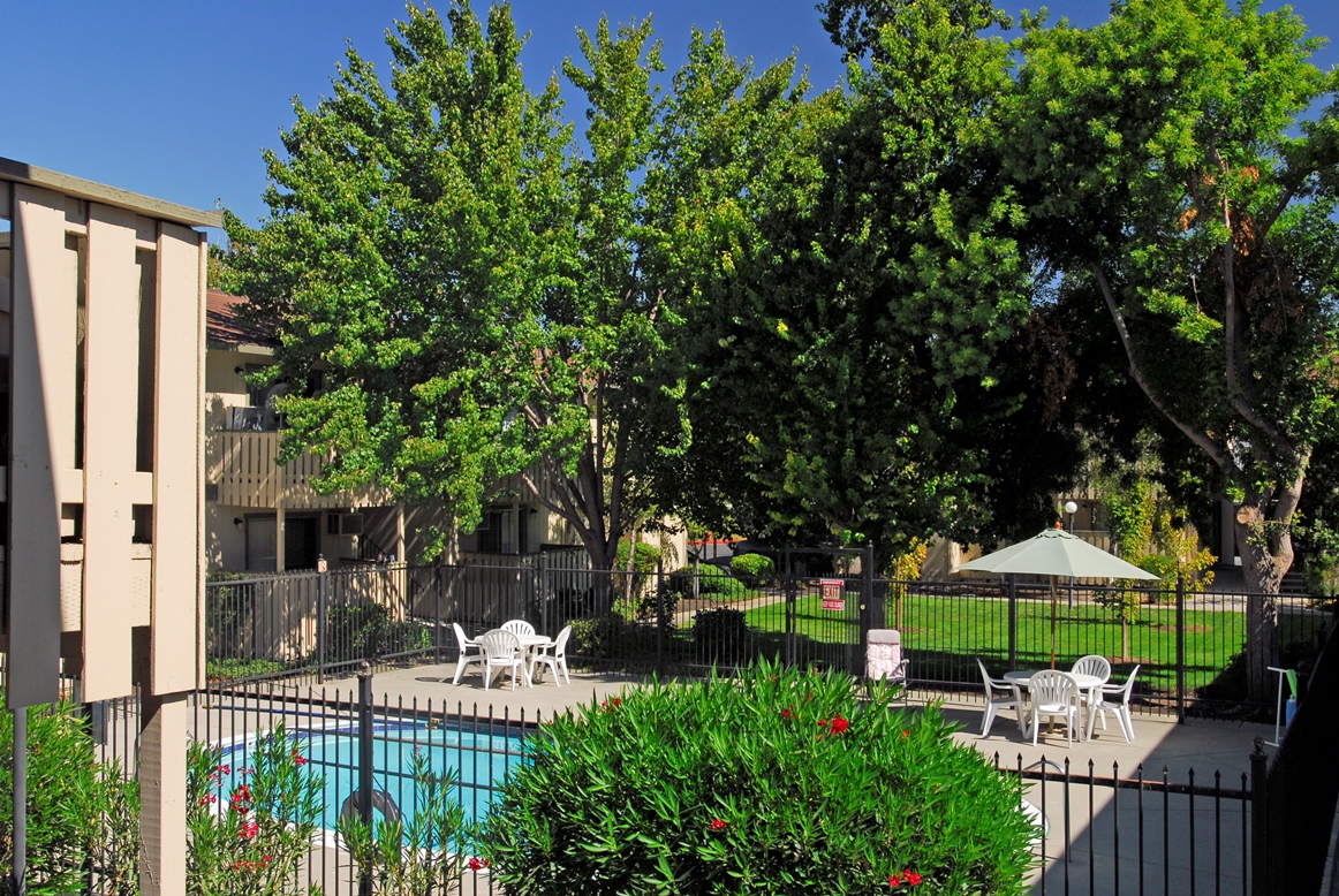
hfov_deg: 53.1
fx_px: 1341
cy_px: 448
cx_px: 670
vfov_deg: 37.0
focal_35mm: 36
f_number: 8
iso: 200
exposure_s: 1/125
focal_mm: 24
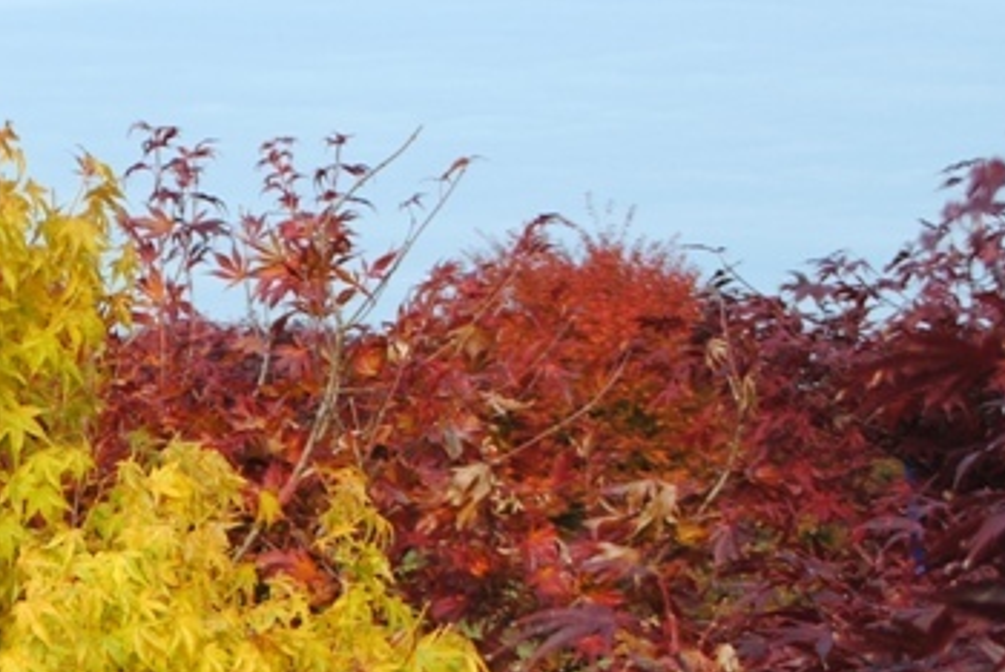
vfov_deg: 11.0
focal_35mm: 123
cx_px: -307
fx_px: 3437
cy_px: 797
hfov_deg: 15.8
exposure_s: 1/200
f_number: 7.1
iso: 100
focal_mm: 28
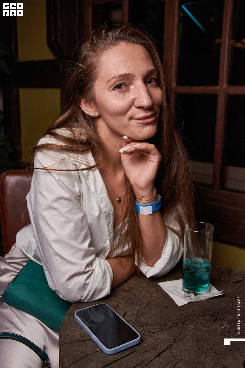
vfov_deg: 48.0
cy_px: 184
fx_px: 414
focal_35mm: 40
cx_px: 122
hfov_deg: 33.0
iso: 500
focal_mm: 27
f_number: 4
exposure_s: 1/200
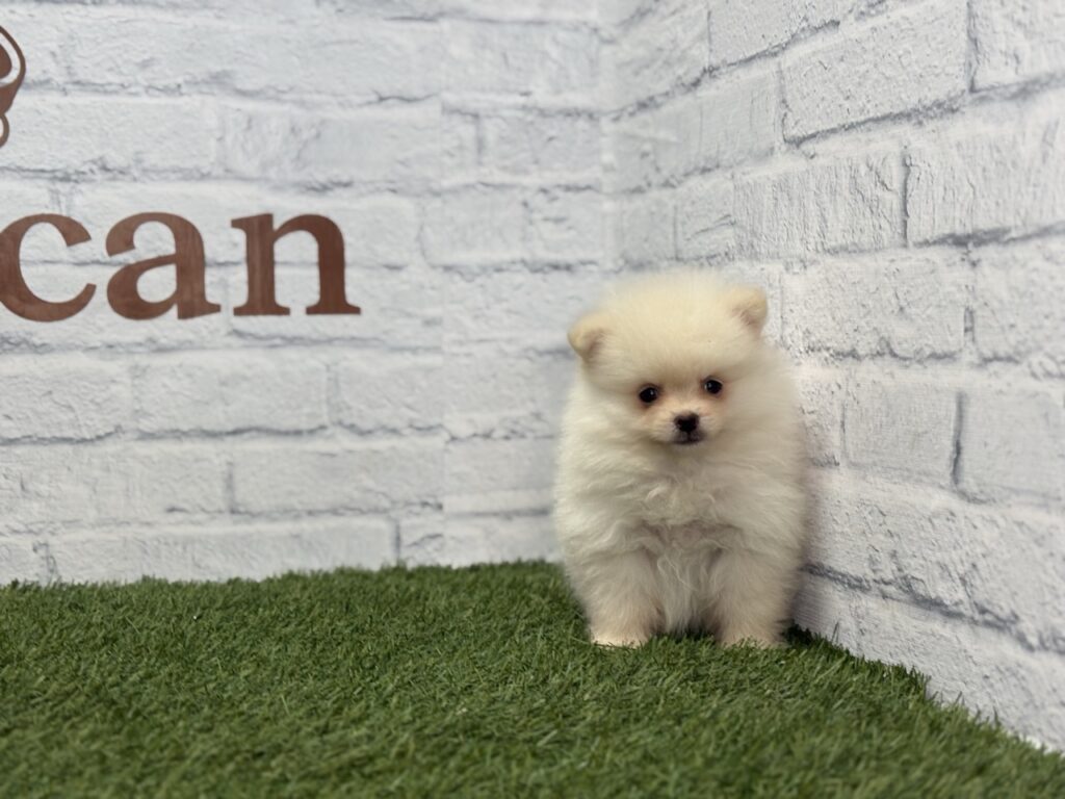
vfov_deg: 28.0
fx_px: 1600
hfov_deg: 36.8
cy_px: 400
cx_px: 532
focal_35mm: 52
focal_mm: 5.96
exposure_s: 1/62
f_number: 1.6
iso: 50
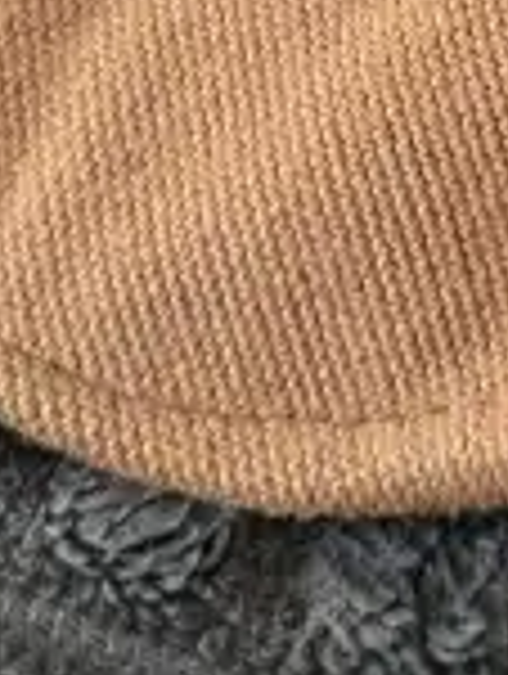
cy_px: -508
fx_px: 2341
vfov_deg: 14.6
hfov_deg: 11.9
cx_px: 744
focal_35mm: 120
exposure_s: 1/60
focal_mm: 6.86
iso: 400
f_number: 1.78
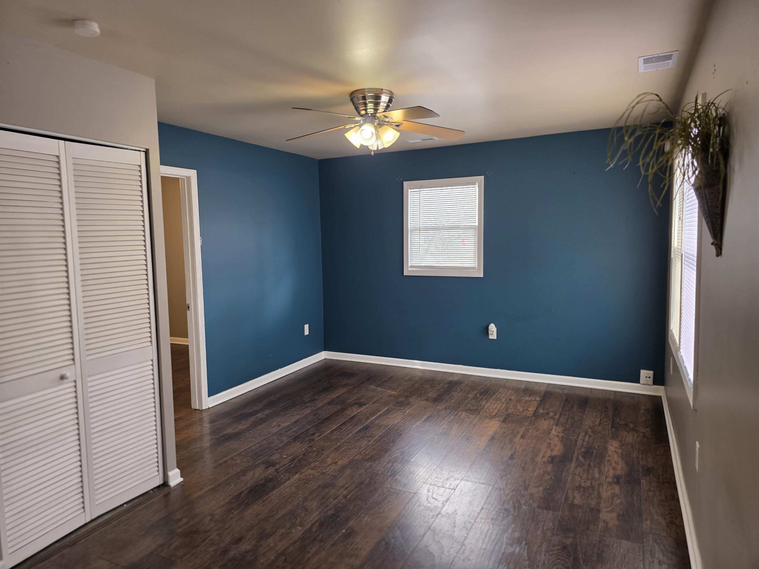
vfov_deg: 58.9
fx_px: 504
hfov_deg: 73.9
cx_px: 380
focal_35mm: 23
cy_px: 284
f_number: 1.7
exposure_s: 1/120
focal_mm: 6.3
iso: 160
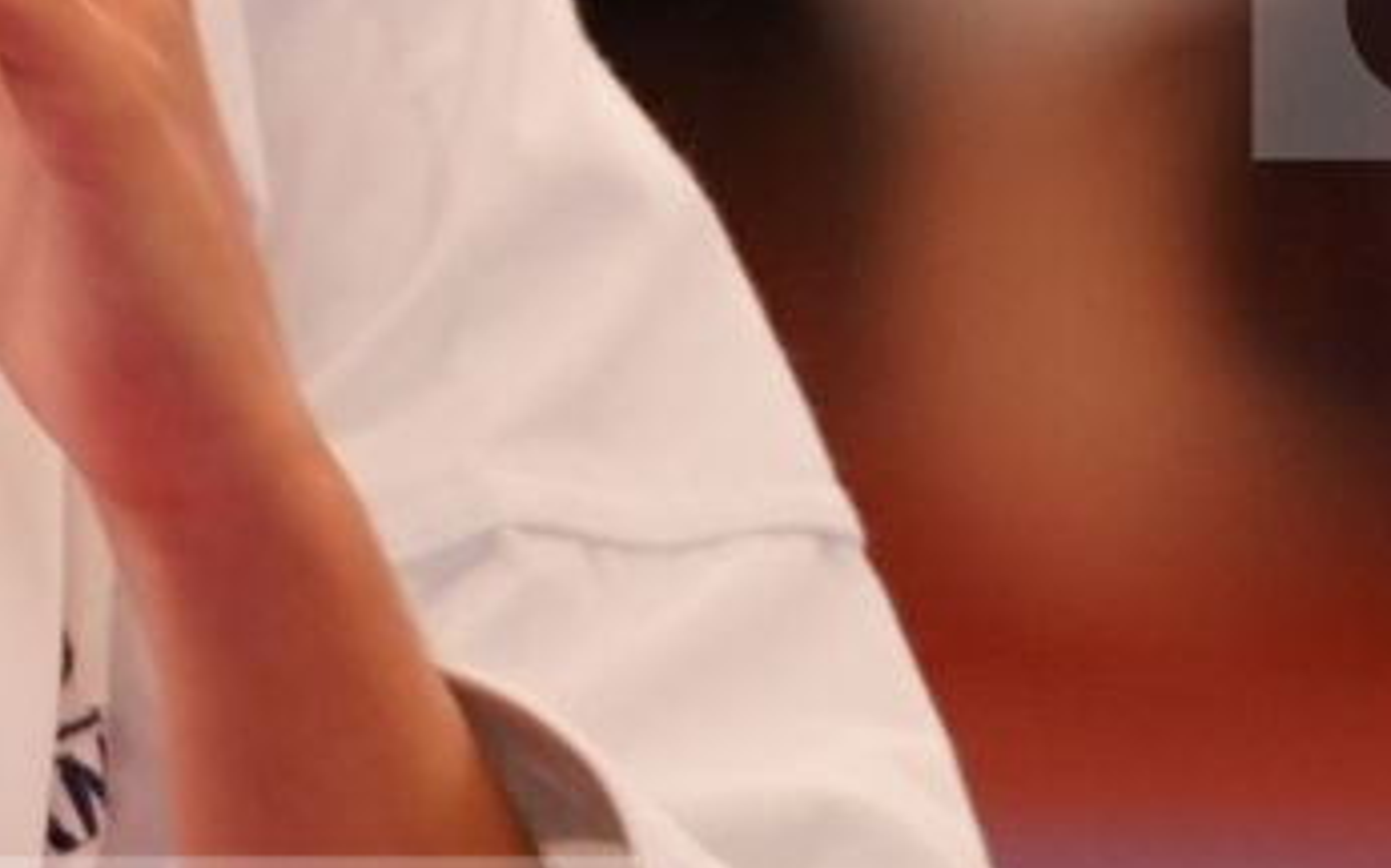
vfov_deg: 0.8
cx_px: 265
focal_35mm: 1575
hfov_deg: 1.3
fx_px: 59688
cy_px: -205
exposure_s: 1/500
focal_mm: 198
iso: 800
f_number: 2.8
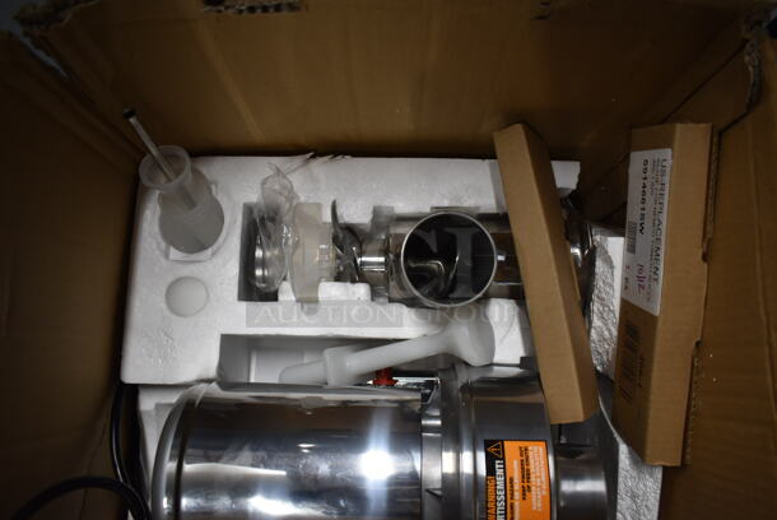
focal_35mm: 27
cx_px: 388
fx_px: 583
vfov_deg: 48.0
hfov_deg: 67.3
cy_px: 260
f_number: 3.5
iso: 640
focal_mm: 18
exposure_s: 1/30
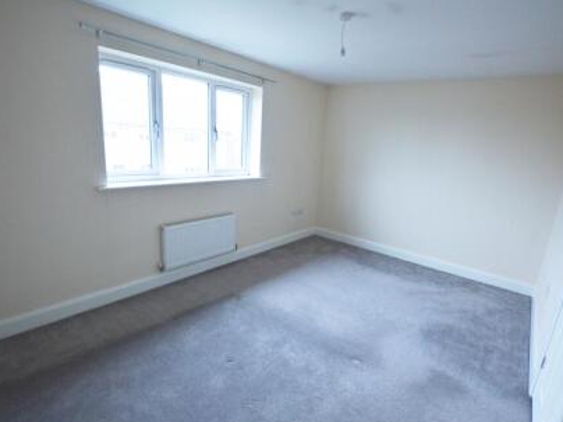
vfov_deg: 74.7
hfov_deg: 90.8
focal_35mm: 17
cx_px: 304
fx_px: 276
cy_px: 218
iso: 800
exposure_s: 1/60
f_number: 3.5
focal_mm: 10
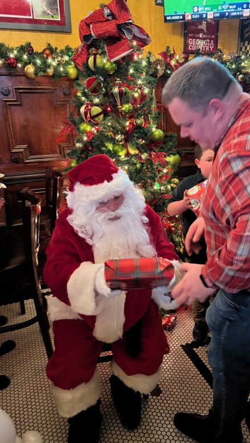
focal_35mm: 29
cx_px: 157
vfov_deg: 66.0
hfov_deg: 39.9
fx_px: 341
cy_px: 219
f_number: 1.5
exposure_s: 1/30
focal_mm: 5.7
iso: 640
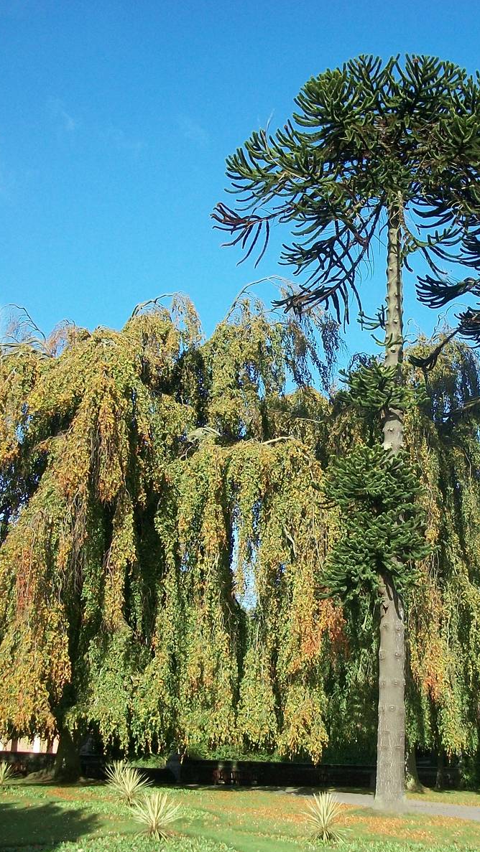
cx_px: 339
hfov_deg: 25.2
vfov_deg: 43.7
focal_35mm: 47
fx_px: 1063
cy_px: 429
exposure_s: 1/640
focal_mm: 5.7
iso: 80
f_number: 2.9
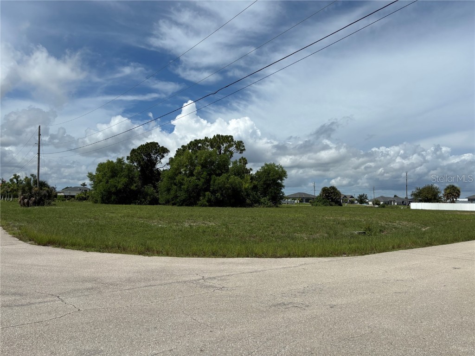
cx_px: 238
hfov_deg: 67.3
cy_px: 178
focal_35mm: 26
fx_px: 357
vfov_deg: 53.1
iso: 50
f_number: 1.6
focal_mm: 5.96
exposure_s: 1/7692
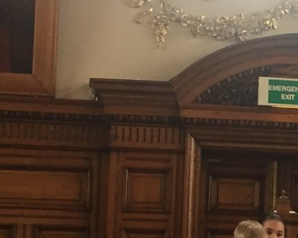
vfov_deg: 11.5
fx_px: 1181
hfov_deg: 14.1
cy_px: 128
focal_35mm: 134
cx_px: 308
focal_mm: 4.15
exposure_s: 1/33
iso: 64
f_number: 2.2
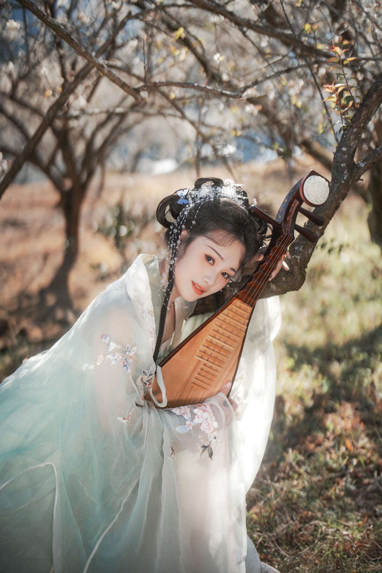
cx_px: 191
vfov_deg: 39.6
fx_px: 796
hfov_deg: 27.0
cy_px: 286
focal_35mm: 50
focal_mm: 50
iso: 100
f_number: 1.2
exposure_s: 1/5000
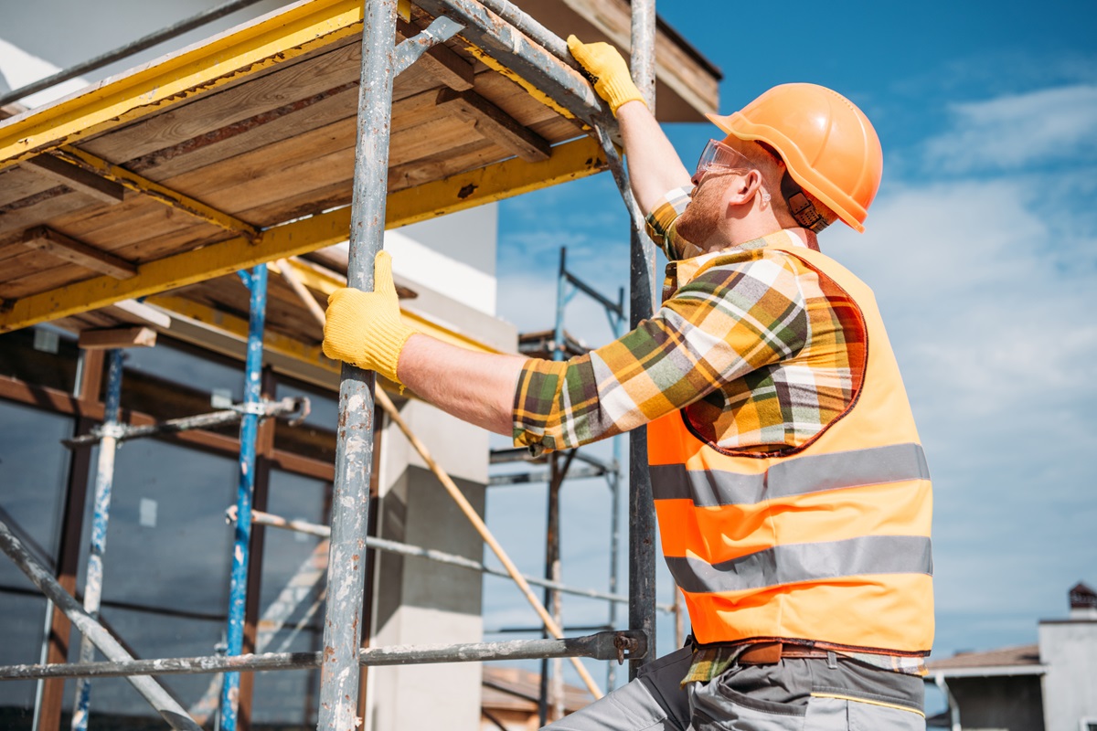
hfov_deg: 42.7
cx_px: 548
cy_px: 366
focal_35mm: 46
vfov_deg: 29.2
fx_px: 1402
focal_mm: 46
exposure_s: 1/3200
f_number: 3.5
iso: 200
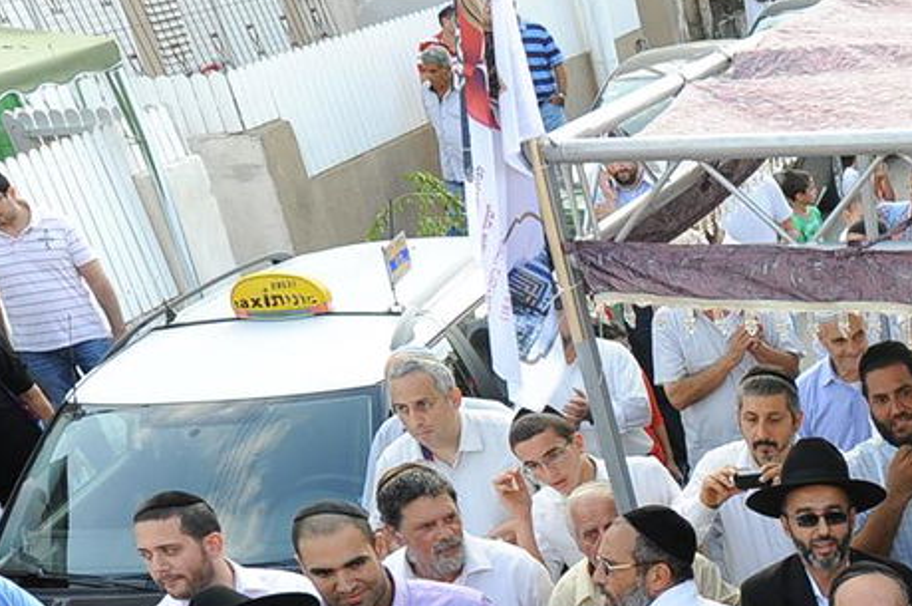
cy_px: 646
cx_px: 1146
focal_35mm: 58
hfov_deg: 28.9
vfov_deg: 22.2
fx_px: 1468
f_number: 5.6
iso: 400
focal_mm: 19
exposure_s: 1/250
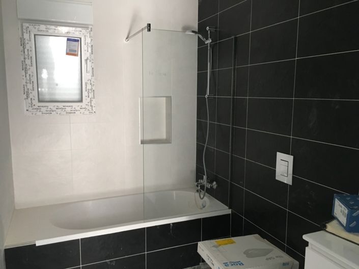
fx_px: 301
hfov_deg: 61.7
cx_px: 180
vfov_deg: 48.2
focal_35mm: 29
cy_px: 134
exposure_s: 1/33
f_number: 2.2
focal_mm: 4.15
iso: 160
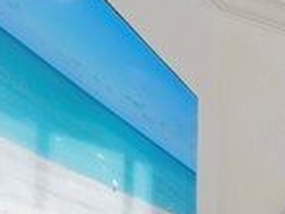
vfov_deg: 13.4
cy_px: 387
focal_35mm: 99
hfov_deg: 10.3
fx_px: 816
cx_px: 938
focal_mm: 7
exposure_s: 1/10
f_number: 7.1
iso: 200
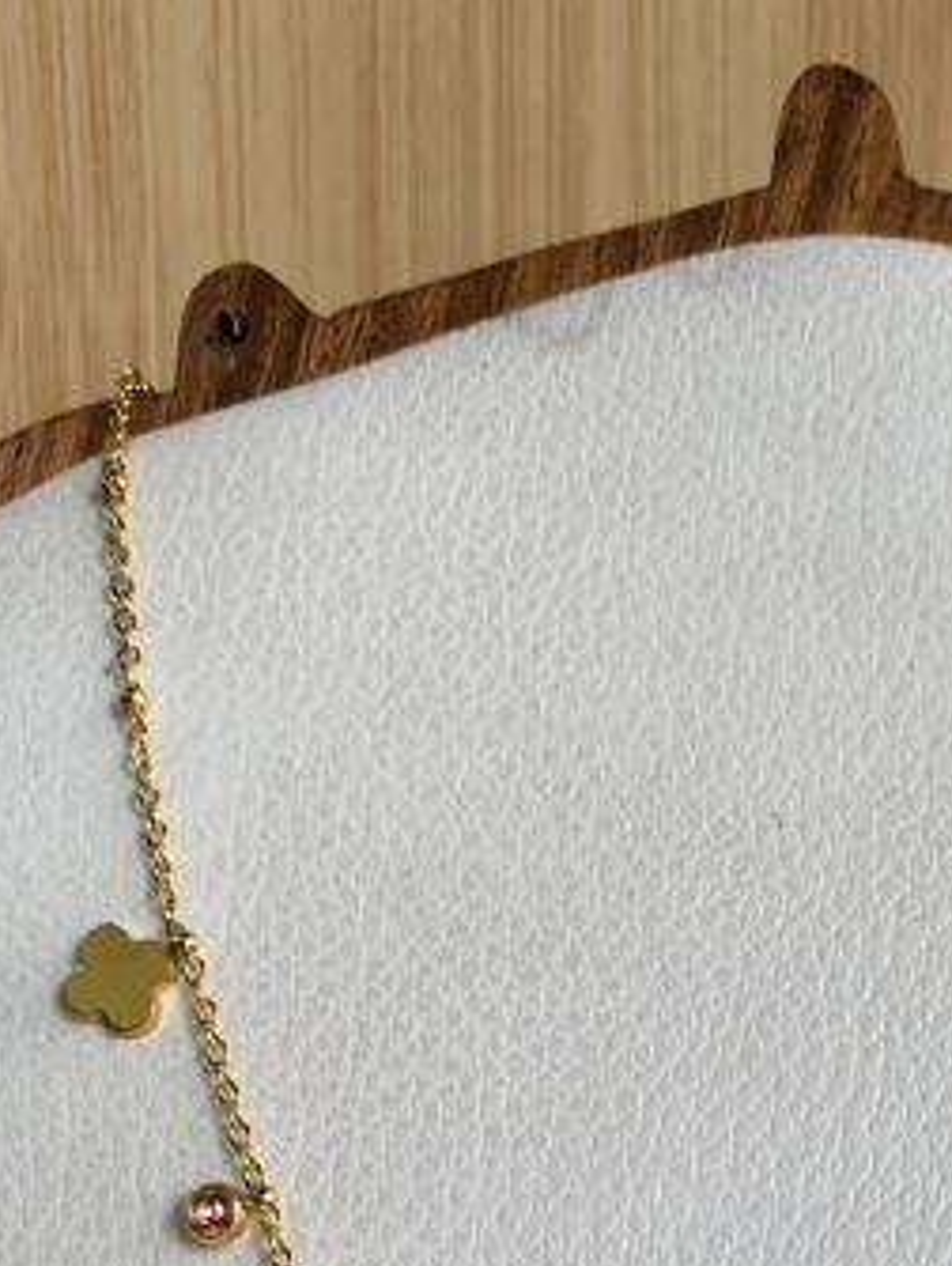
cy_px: 1500
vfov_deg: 27.6
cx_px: 812
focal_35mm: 62
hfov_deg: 23.2
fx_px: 2269
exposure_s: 1/100
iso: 25
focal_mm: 4.25
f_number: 1.8
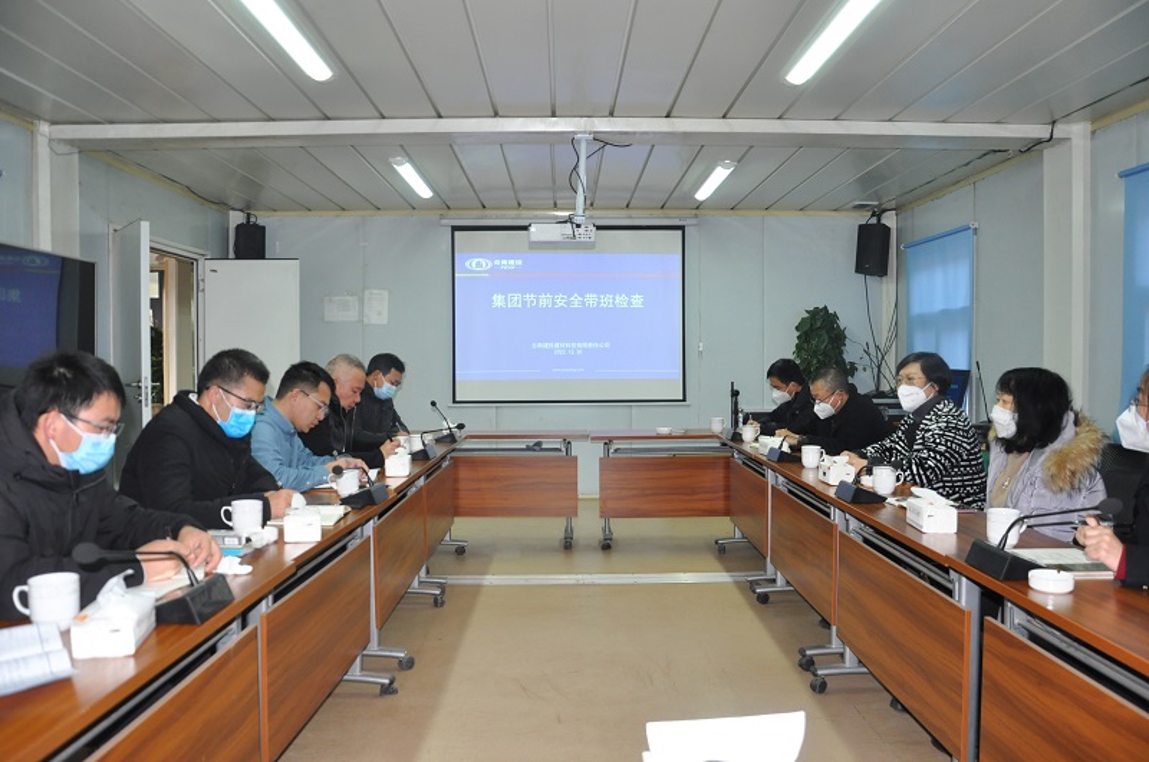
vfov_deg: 47.8
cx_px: 574
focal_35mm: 27
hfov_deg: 67.5
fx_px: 861
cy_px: 381
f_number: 4
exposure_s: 1/60
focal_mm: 18
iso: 800
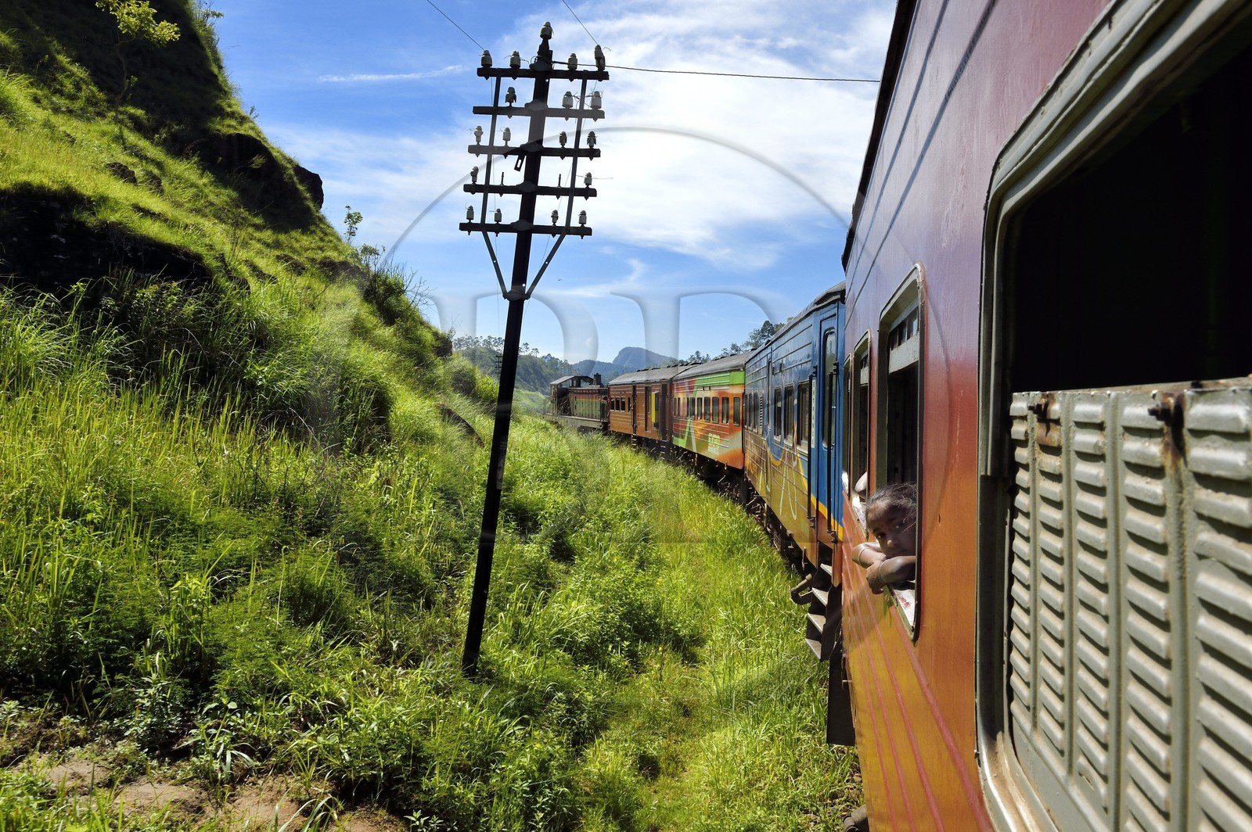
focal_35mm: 29
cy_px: 416
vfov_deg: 44.9
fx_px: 1008
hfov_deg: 63.7
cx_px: 626
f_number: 18
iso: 500
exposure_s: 1/640
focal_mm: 29
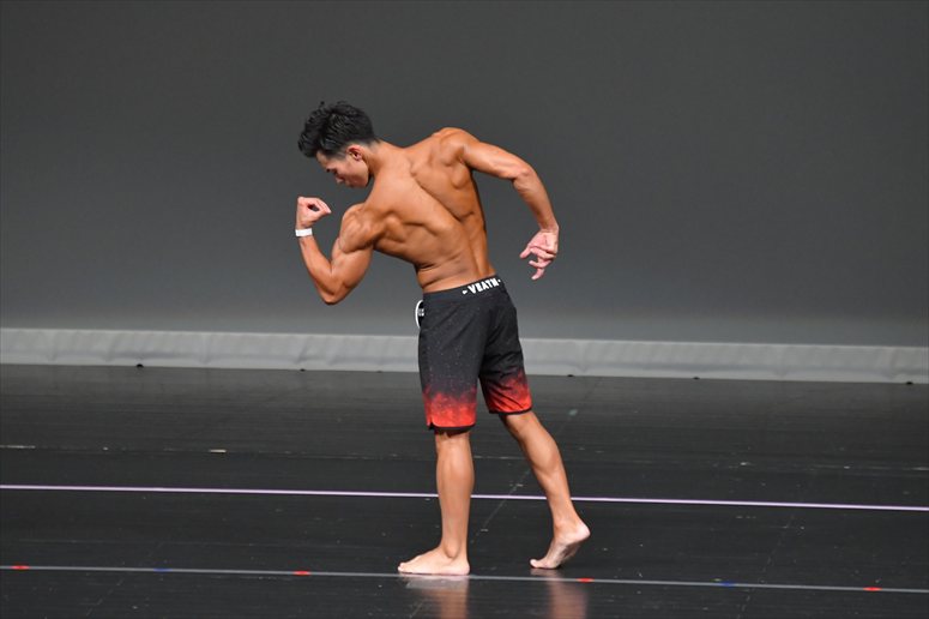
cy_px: 310
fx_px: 8899
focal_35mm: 345
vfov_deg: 4.0
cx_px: 464
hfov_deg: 6.0
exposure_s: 1/400
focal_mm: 230
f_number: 5.6
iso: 4000
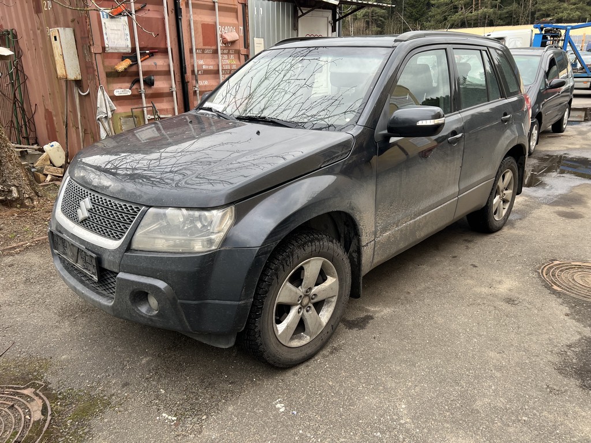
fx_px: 444
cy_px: 222
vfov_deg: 53.1
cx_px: 296
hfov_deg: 67.3
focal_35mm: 26
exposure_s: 1/121
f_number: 1.5
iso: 50
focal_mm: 5.7
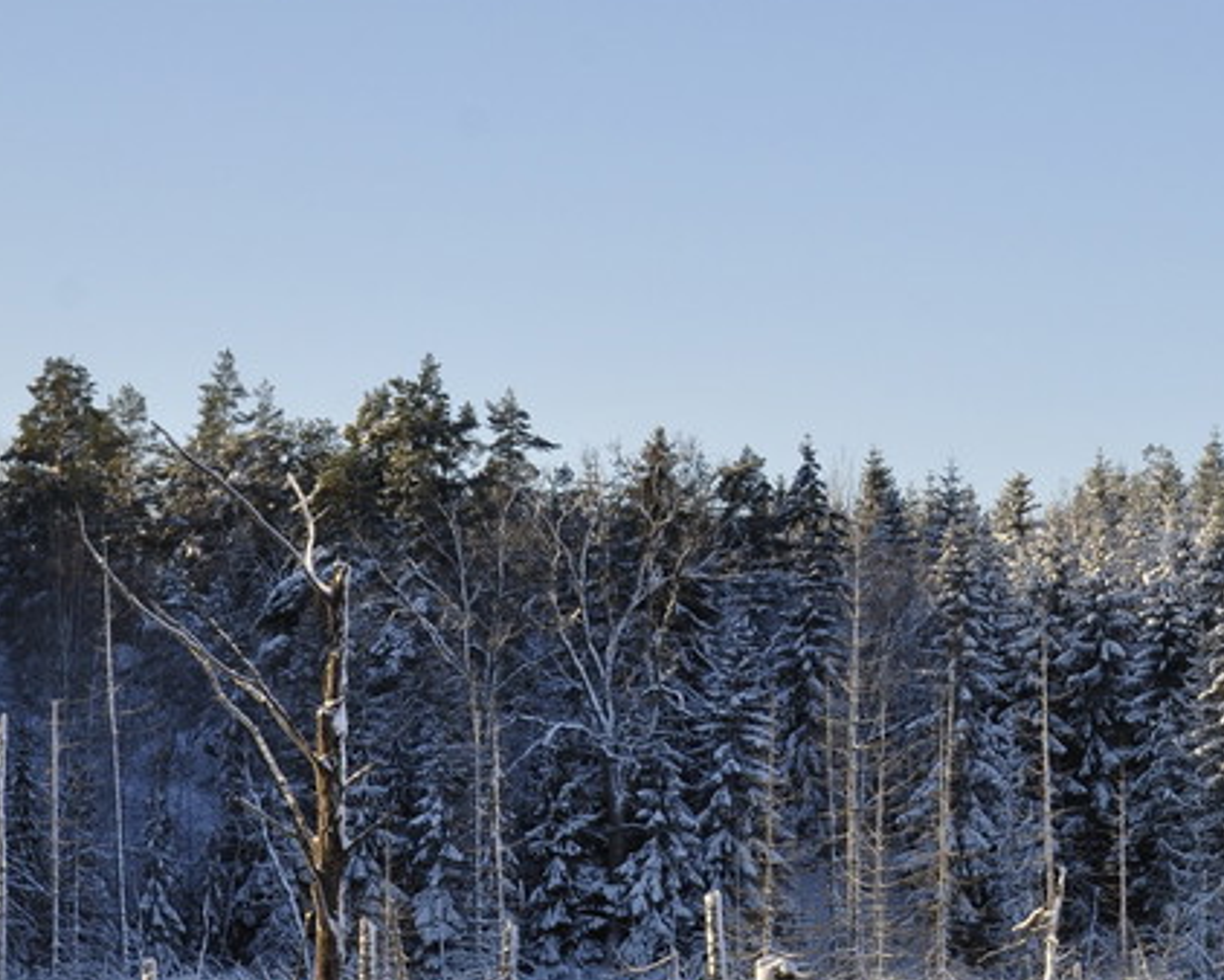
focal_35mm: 128
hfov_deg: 14.6
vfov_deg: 12.0
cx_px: 1372
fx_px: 4639
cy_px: 881
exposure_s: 1/250
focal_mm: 40
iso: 320
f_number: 10
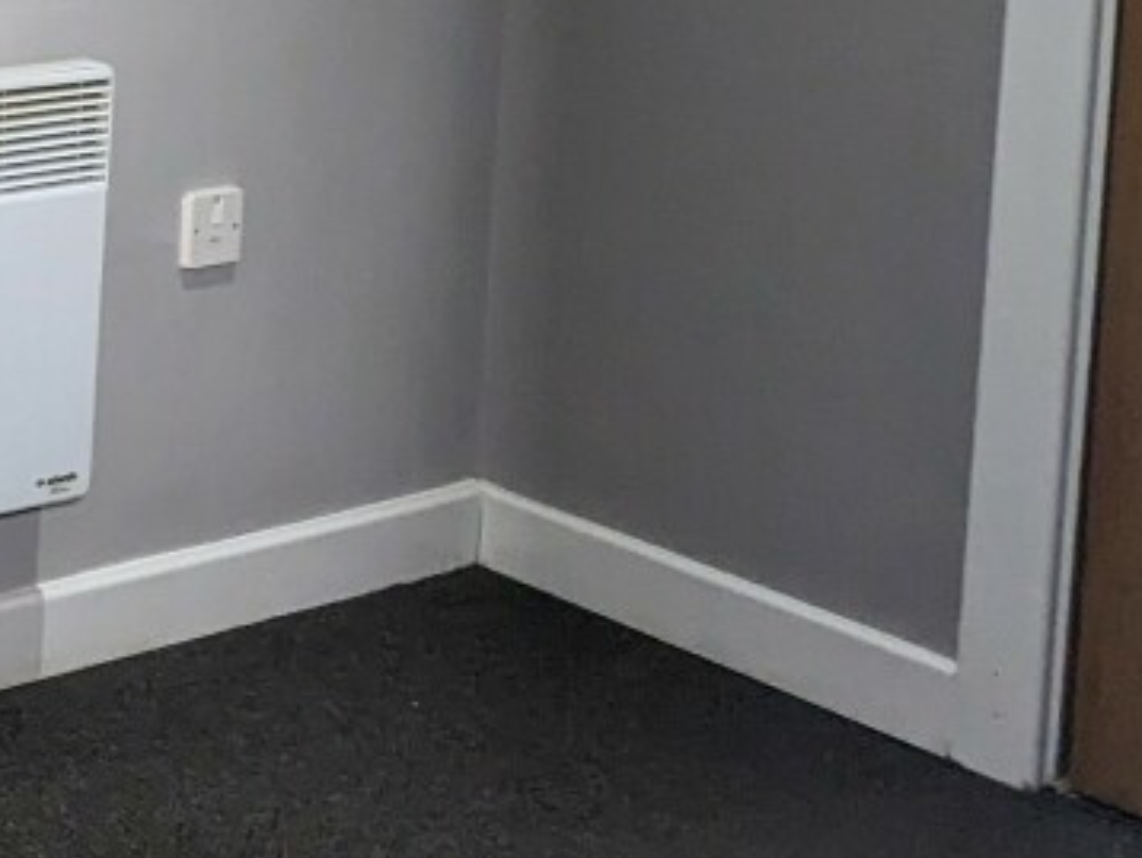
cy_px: -260
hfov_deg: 20.7
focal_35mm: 67
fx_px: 2212
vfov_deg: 20.1
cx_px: -884
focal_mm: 2.35
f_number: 2.2
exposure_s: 1/33.3
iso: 178
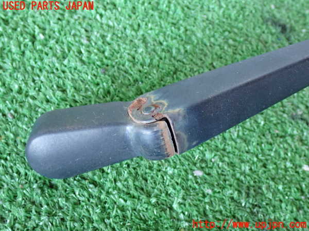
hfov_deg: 42.9
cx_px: 154
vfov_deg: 32.9
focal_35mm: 44
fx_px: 393
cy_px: 116
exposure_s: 1/30
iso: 800
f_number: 2.9
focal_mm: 7.84
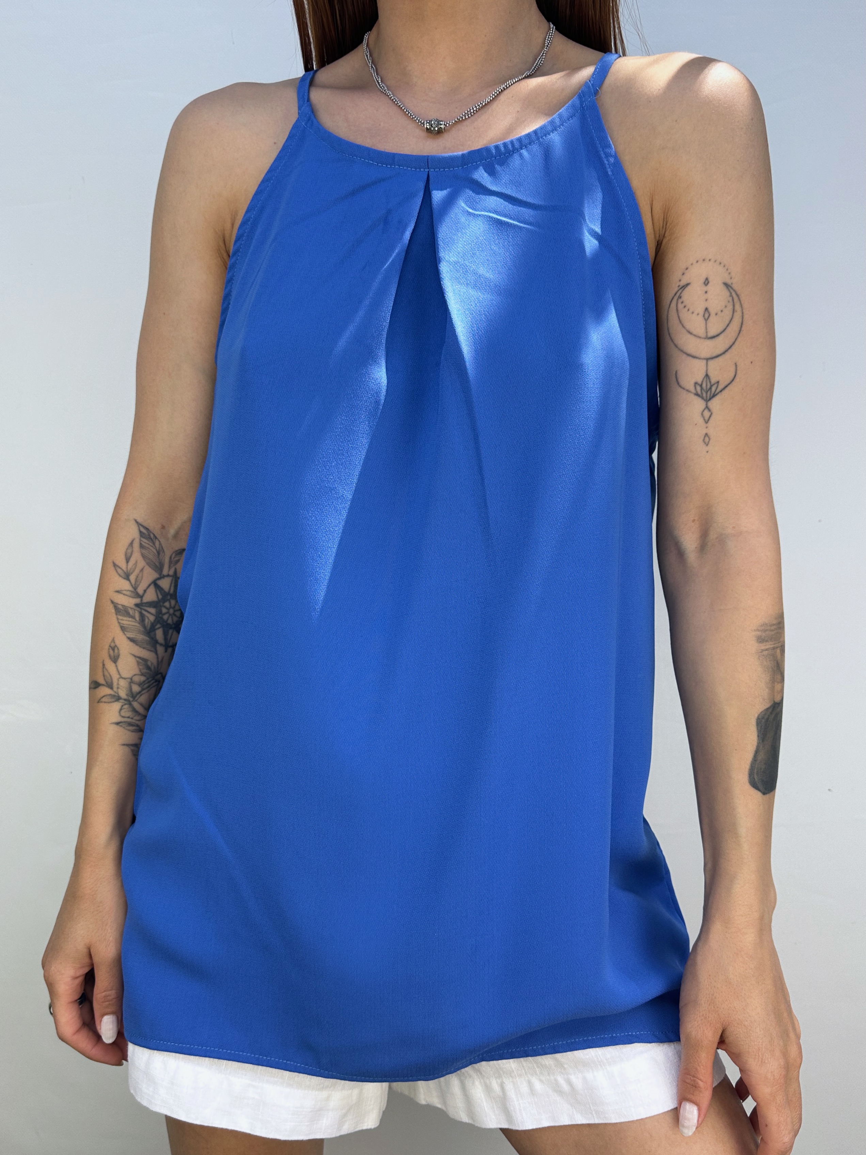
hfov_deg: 56.8
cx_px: 433
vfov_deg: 71.6
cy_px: 578
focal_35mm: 24
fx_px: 801
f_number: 1.78
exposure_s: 1/301
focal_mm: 6.86
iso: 80
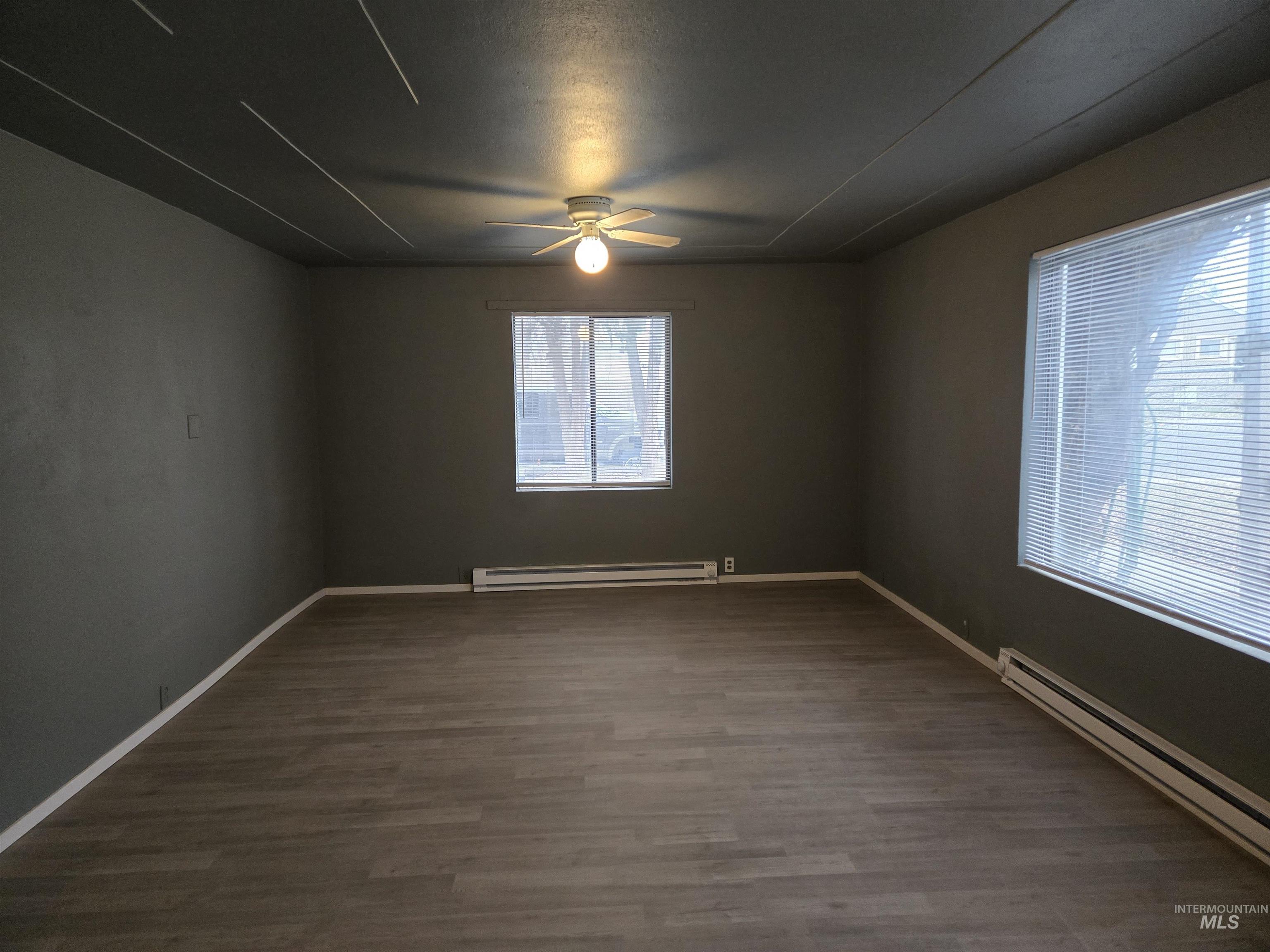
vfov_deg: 58.9
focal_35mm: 23
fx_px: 844
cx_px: 635
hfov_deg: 73.9
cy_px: 476
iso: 800
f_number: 1.8
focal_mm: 5.4
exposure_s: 1/120
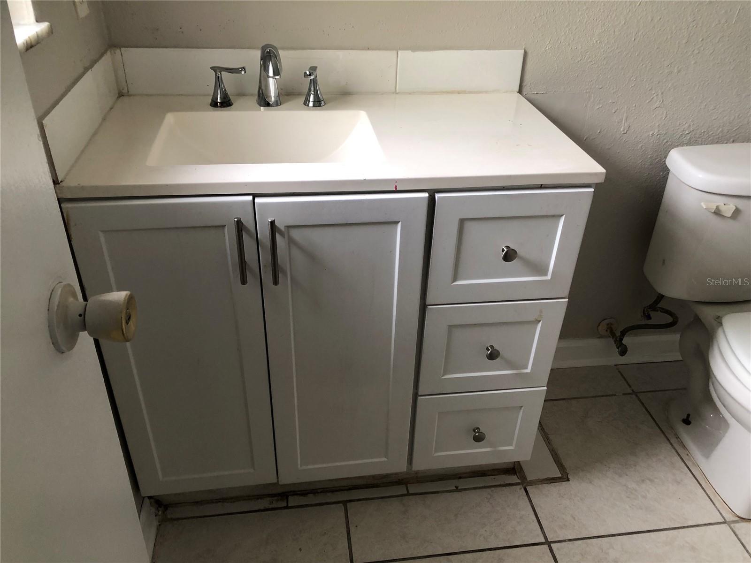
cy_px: 282
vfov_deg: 49.7
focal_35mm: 28
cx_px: 376
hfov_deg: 63.4
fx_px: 607
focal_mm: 3.99
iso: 40
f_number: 1.8
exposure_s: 1/17
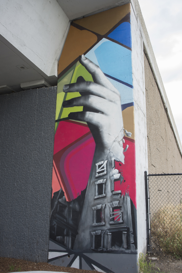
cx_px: 91
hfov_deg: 41.2
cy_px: 136
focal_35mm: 32
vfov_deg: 58.7
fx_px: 242
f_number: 8
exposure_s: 1/100
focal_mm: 32
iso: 400
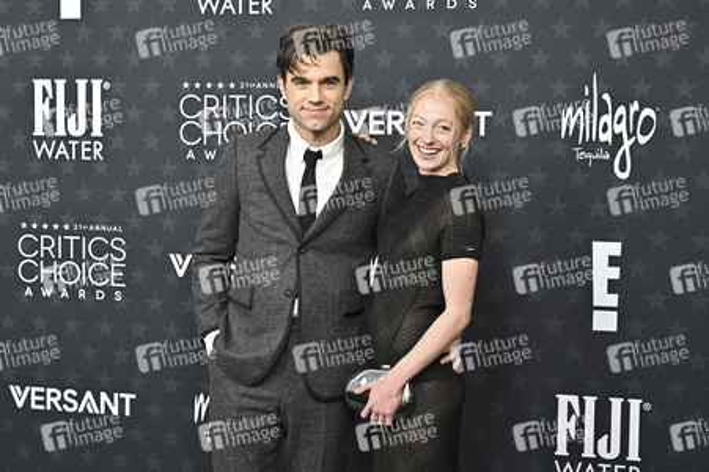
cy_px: 236
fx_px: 1004
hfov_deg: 38.9
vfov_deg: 26.4
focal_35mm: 51
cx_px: 354
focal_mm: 51
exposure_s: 1/320
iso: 1250
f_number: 5.6
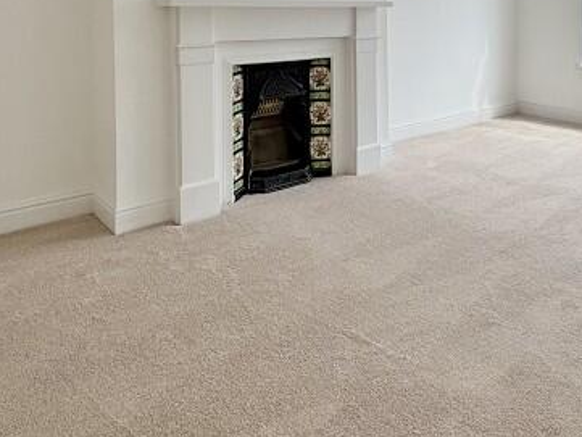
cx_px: 382
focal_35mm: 31
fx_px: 521
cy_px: 21
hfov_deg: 57.2
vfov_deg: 40.9
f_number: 2.2
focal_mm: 2.22
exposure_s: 1/289
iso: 40
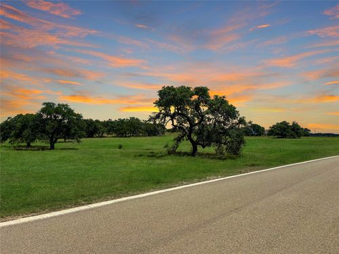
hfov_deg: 67.3
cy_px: 127
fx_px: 255
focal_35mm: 26
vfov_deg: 53.1
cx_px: 170
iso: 50
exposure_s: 1/7353
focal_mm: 5.1
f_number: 1.6
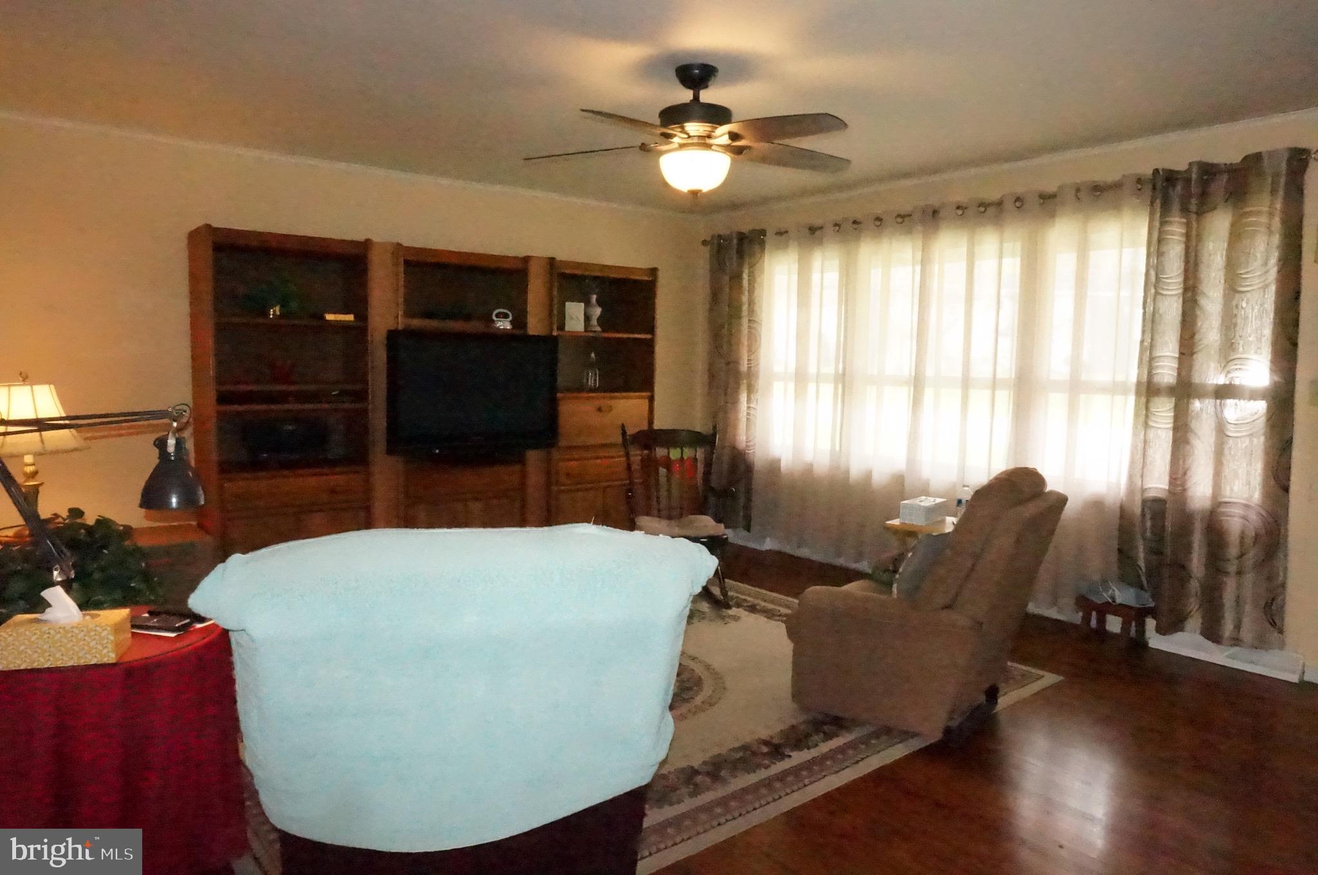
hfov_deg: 73.8
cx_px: 659
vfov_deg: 53.0
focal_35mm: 24
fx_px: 878
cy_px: 438
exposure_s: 1/160
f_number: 22
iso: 25600
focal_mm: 16
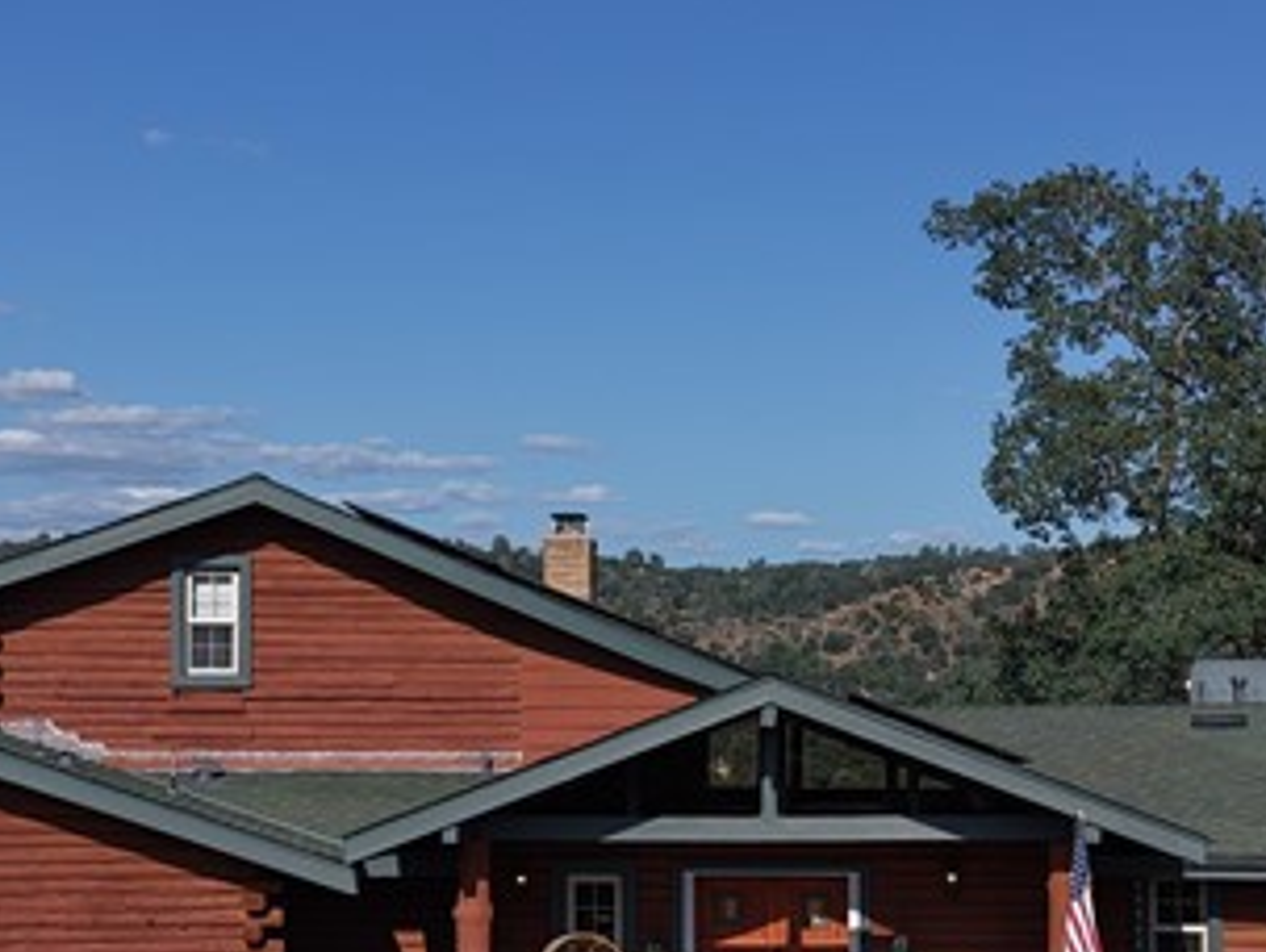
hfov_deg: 24.1
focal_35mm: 81
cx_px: 694
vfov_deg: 18.2
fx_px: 2966
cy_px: 635
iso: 100
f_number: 1.8
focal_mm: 8.67
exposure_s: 1/6000
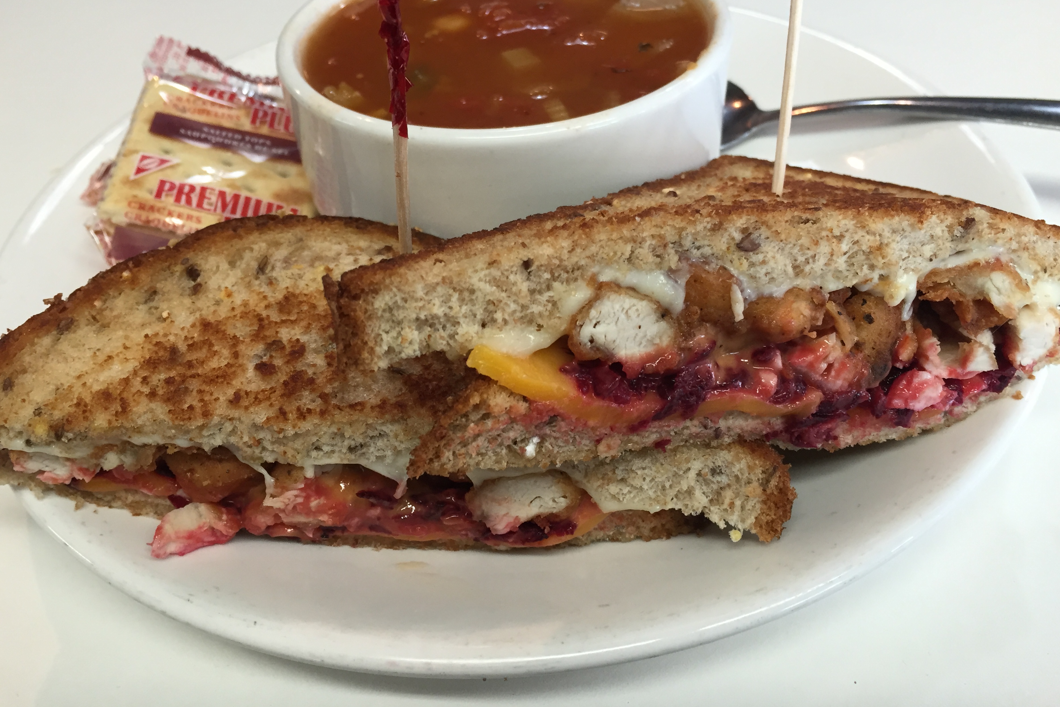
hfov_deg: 60.3
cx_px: 520
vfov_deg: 42.3
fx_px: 913
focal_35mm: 31
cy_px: 315
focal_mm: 4.15
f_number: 2.2
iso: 40
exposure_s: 1/30
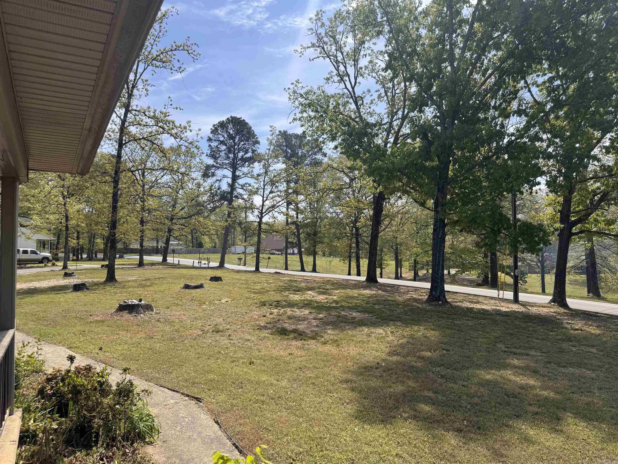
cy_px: 232
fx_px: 428
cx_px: 309
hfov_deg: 71.6
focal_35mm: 24
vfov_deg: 56.8
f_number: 1.78
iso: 80
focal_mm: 6.76
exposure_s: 1/3597
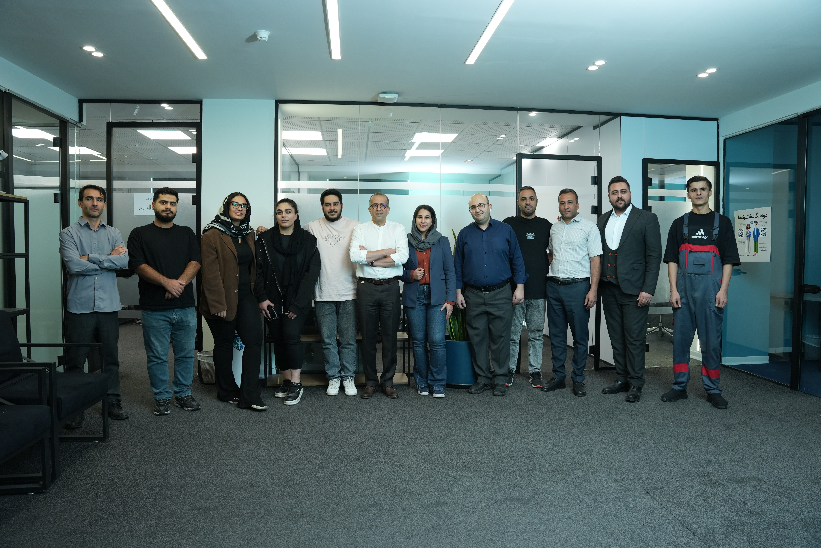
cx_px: 410
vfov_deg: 53.1
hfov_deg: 73.7
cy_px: 274
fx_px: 547
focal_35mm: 24
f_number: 5
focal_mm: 24
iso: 1000
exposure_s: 1/100
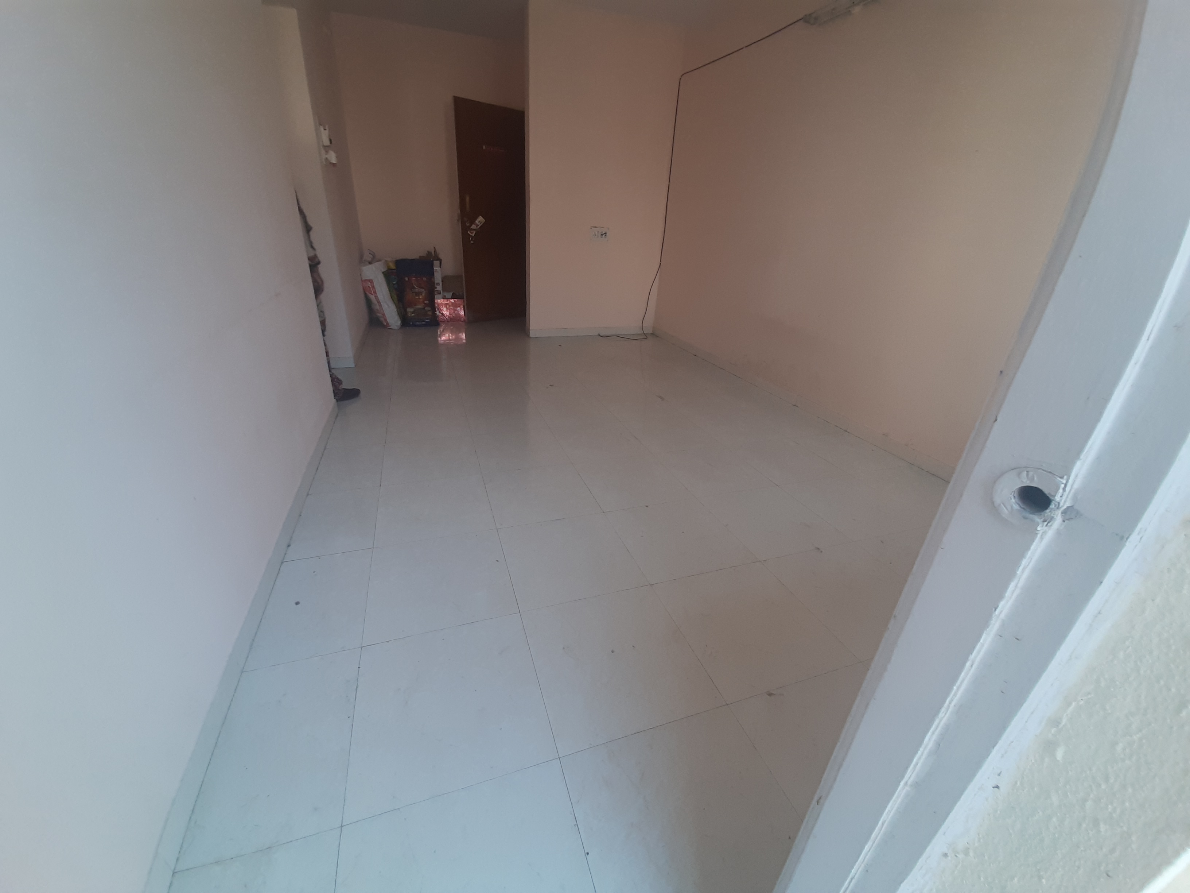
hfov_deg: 106.2
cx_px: 595
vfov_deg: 89.9
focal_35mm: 13
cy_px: 446
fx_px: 447
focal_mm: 1.42
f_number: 2.2
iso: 50
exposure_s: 1/100
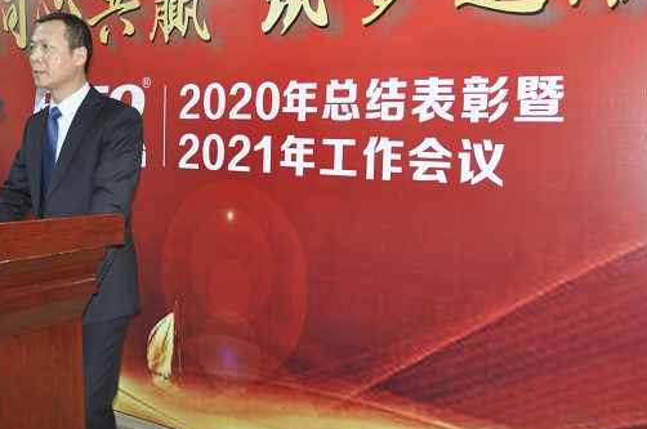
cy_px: 179
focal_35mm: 43
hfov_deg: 45.3
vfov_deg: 31.0
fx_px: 772
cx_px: 273
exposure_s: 1/60
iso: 800
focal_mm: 24
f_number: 4
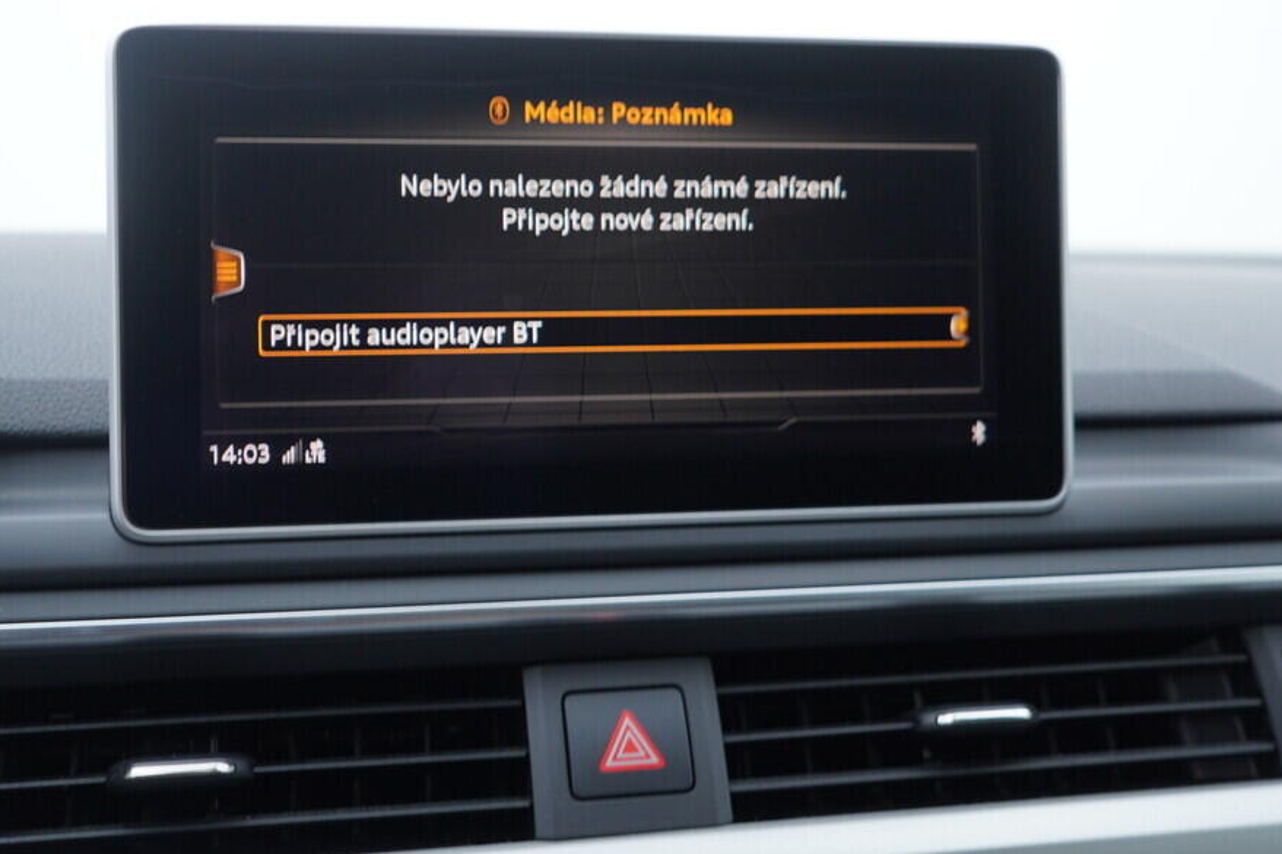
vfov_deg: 31.8
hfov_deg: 46.3
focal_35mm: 42
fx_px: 1495
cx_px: 580
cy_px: 363
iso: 125
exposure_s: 1/40
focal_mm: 24
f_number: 3.2
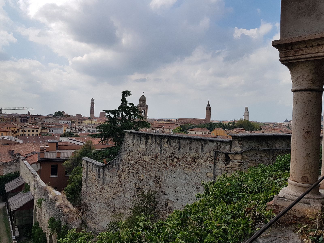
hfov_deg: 67.3
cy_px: 122
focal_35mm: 26
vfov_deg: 53.1
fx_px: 243
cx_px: 162
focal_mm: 4.2
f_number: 1.7
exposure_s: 1/2912
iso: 50
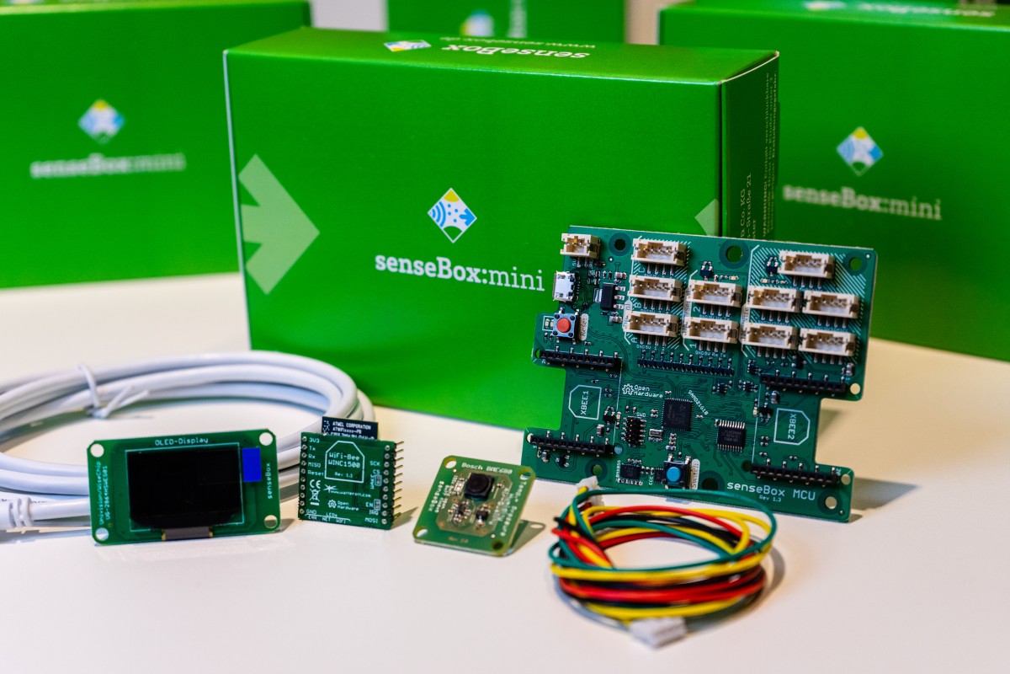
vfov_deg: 24.6
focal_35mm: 55
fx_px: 1543
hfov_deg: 36.2
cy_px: 337
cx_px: 505
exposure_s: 1/400
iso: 640
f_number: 5.6
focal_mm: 55
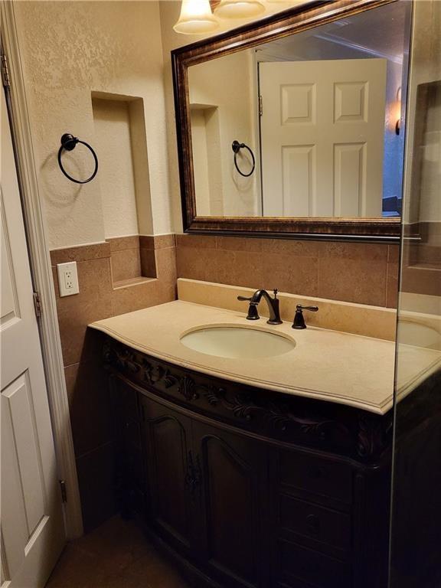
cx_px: 220
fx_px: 442
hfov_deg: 53.1
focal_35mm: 26
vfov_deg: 67.3
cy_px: 294
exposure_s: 1/120
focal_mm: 4.25
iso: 320
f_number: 1.8
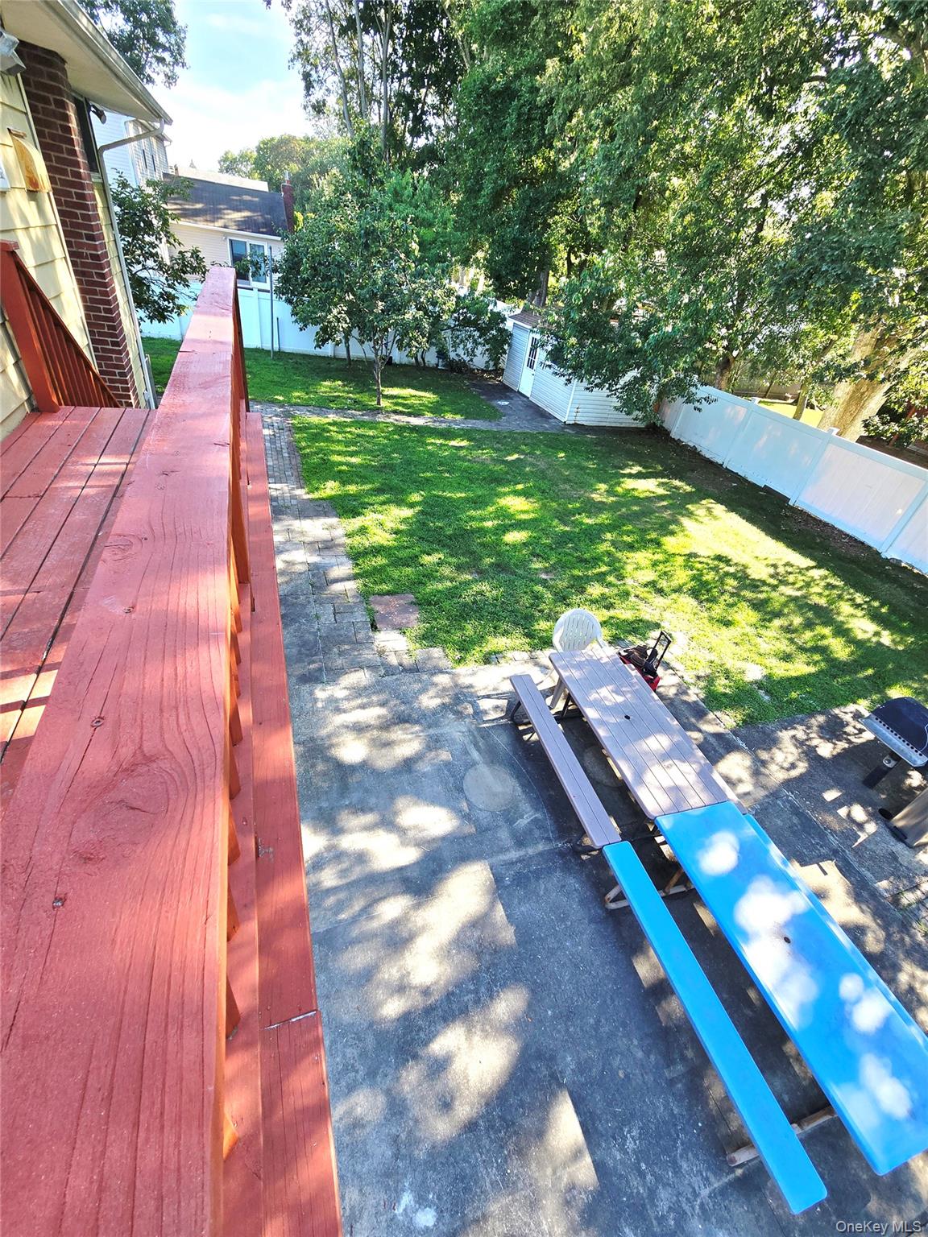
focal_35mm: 13
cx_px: 464
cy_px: 618
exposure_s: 1/294
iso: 50
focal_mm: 2.2
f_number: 2.2
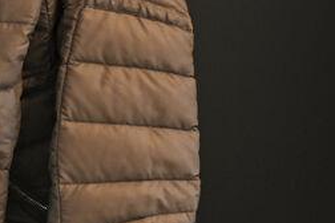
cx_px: 743
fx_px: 893
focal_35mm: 96
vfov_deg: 13.7
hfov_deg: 15.2
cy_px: -65
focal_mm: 14
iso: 200
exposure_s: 1/15
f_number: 9
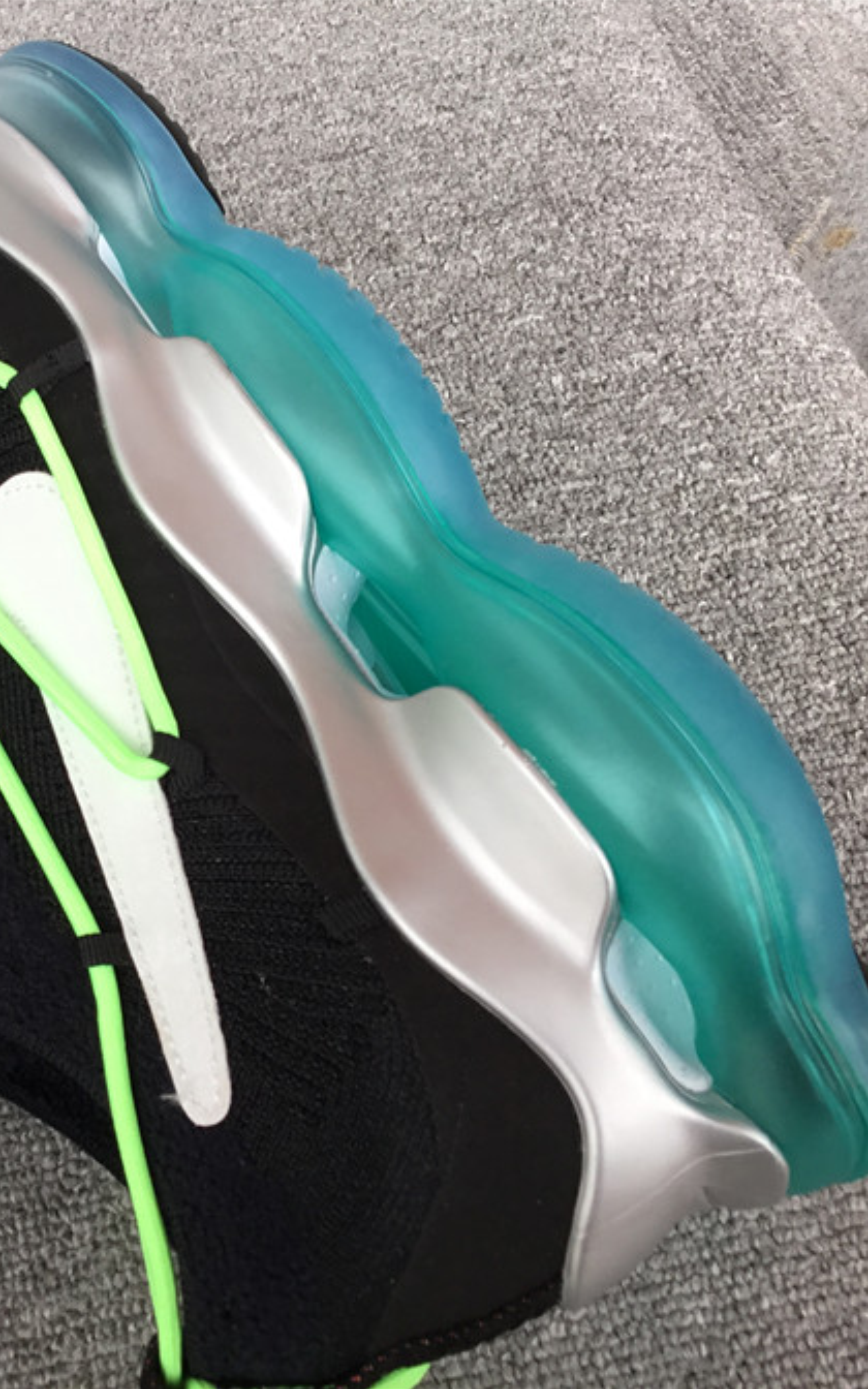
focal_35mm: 44
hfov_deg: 28.3
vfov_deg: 45.3
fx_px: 1665
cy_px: 693
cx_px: 112
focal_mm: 3.3
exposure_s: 1/100
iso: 32
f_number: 2.4
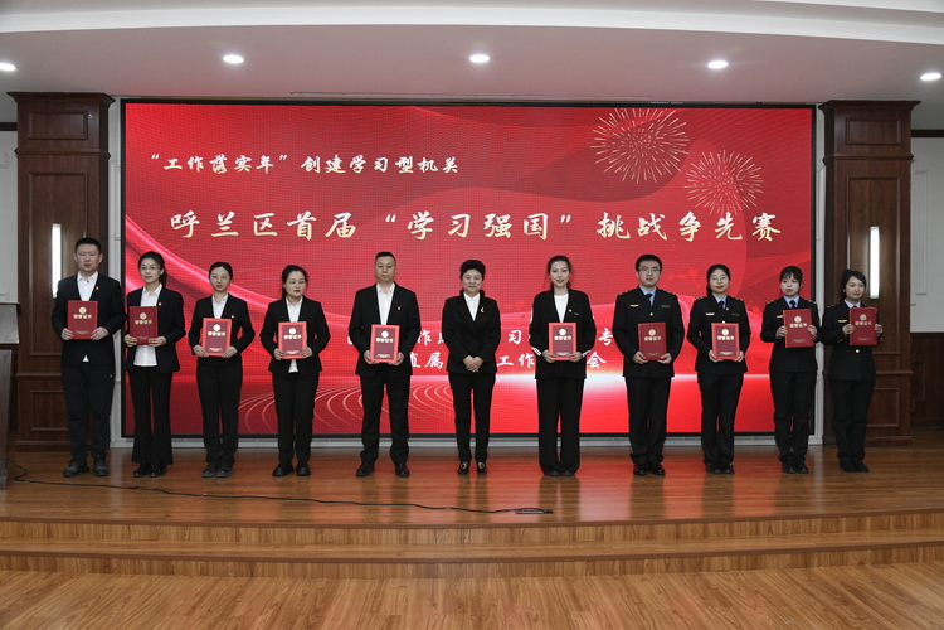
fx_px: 839
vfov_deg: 41.1
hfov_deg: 58.7
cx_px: 472
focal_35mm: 32
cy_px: 315
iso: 3200
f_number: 8
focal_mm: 32
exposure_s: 1/125
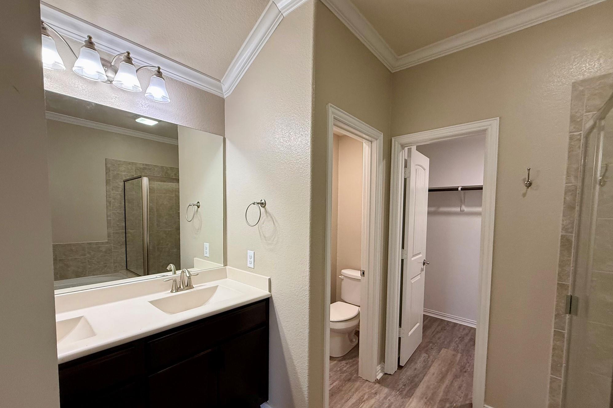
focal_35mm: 15
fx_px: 255
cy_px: 226
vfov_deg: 77.1
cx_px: 310
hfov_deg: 100.4
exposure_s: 1/120
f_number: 2.2
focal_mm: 2.22
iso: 200
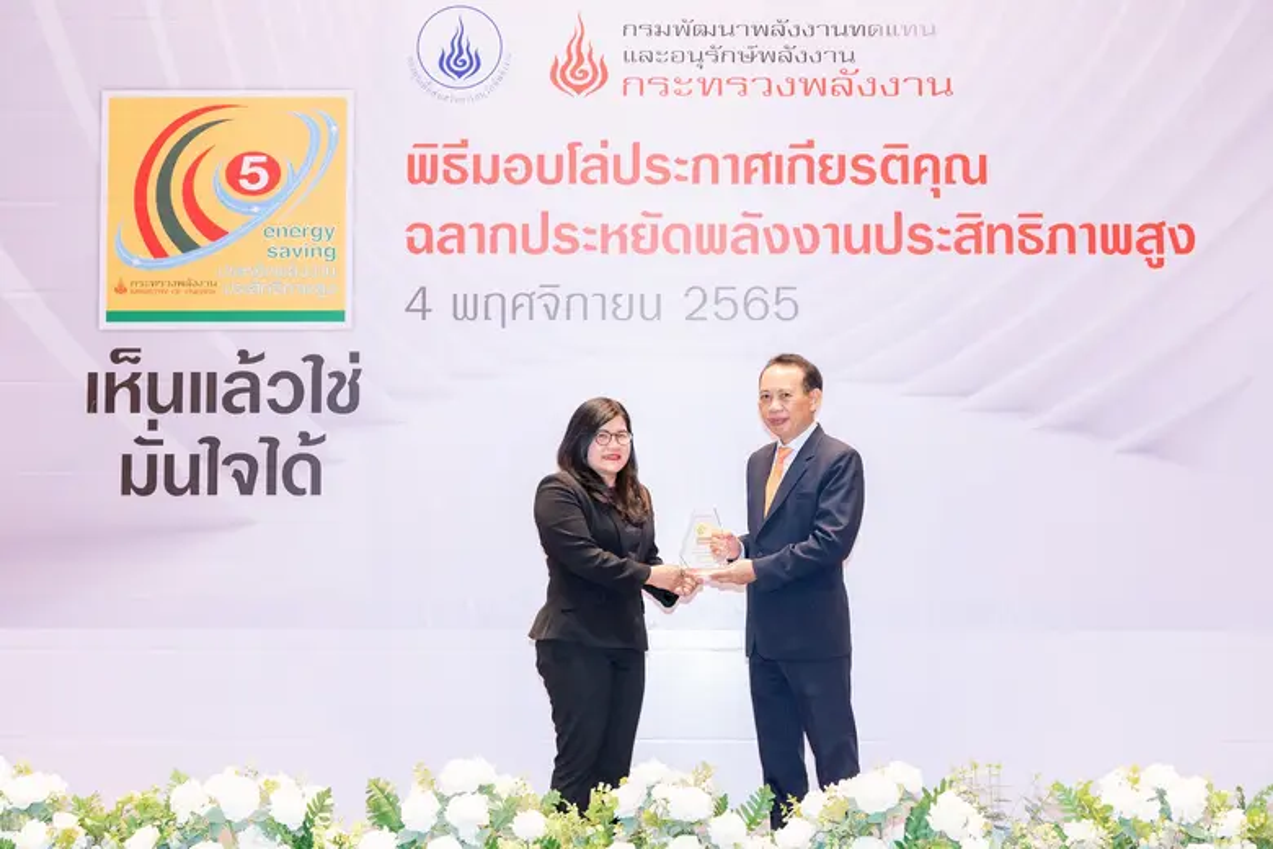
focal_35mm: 70
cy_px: 424
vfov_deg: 19.5
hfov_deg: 28.8
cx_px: 636
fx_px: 2475
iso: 3200
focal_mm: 70
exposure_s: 1/180
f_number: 4.8
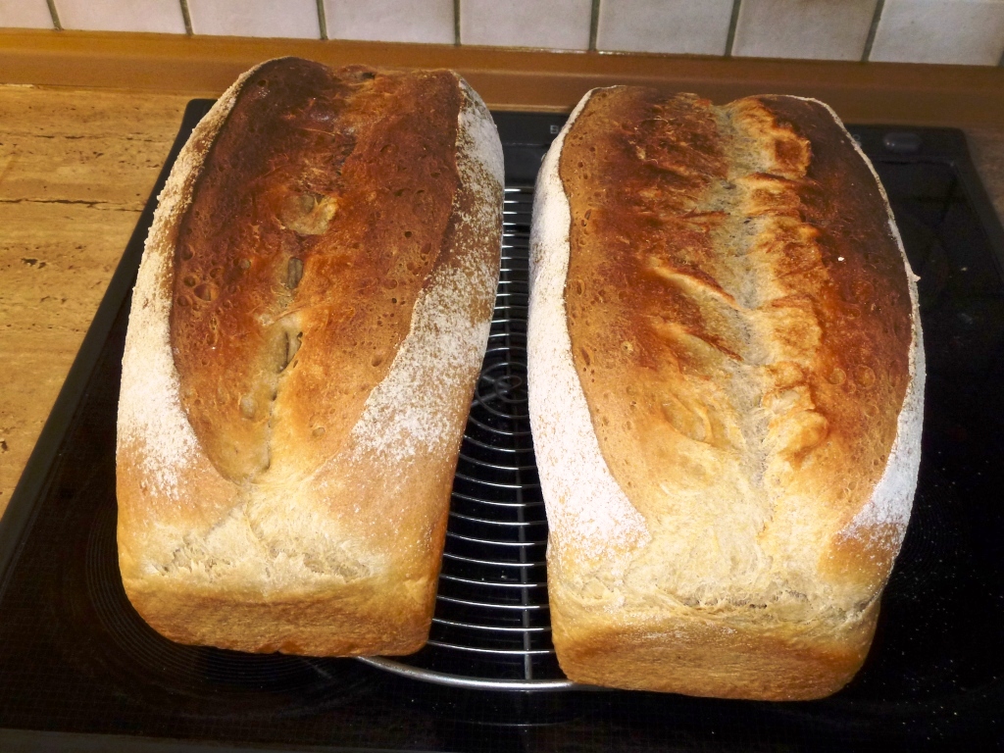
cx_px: 502
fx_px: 957
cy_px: 376
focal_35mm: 33
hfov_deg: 55.4
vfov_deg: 42.9
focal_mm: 5.9
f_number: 3.6
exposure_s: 1/60
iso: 250
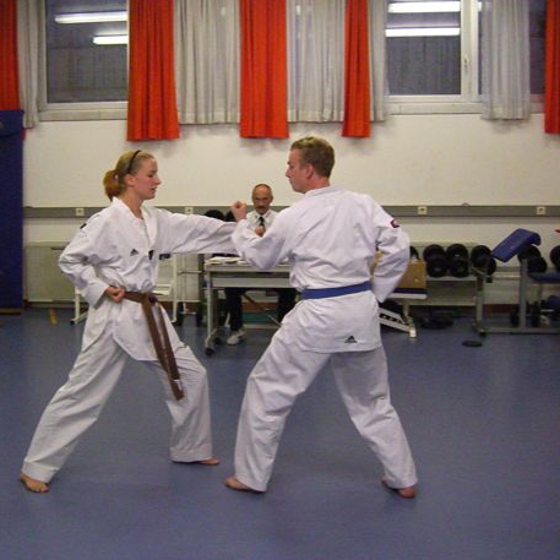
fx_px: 860
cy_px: 267
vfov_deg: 36.1
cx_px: 178
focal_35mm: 47
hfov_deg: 35.6
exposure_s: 1/125
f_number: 2.8
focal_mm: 7.9
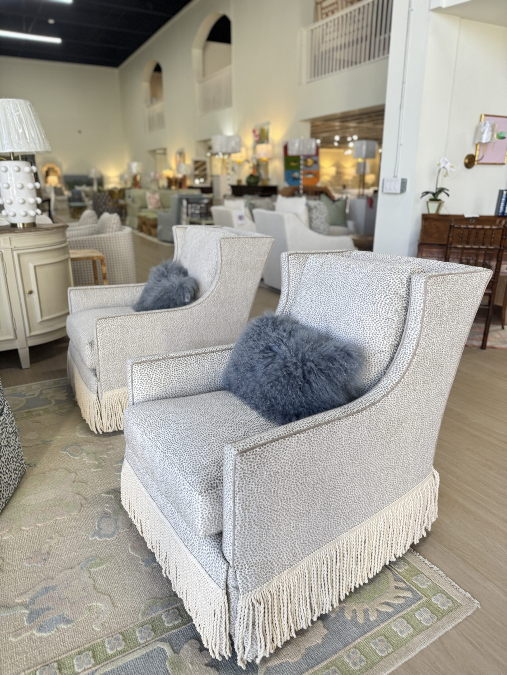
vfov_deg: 71.6
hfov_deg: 56.8
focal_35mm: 24
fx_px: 469
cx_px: 254
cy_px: 338
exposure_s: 1/60
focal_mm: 6.76
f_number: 1.78
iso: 125
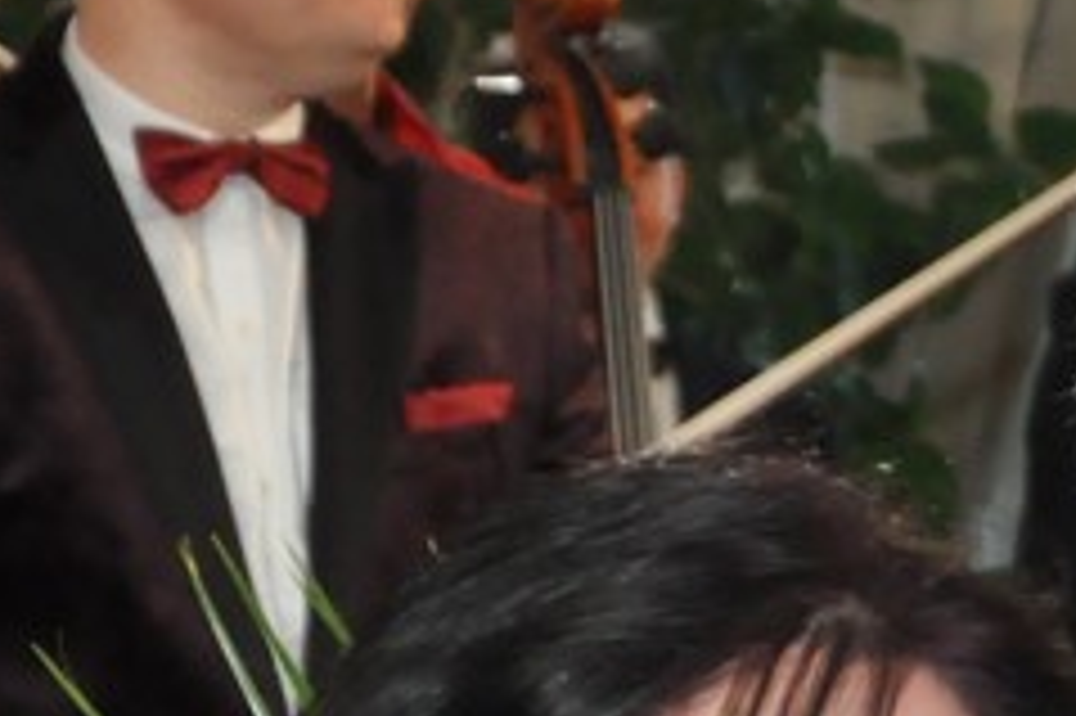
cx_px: 1162
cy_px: 1434
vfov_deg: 3.5
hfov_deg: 5.3
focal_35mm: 391
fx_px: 11678
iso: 1600
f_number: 5
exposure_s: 1/200
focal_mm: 52
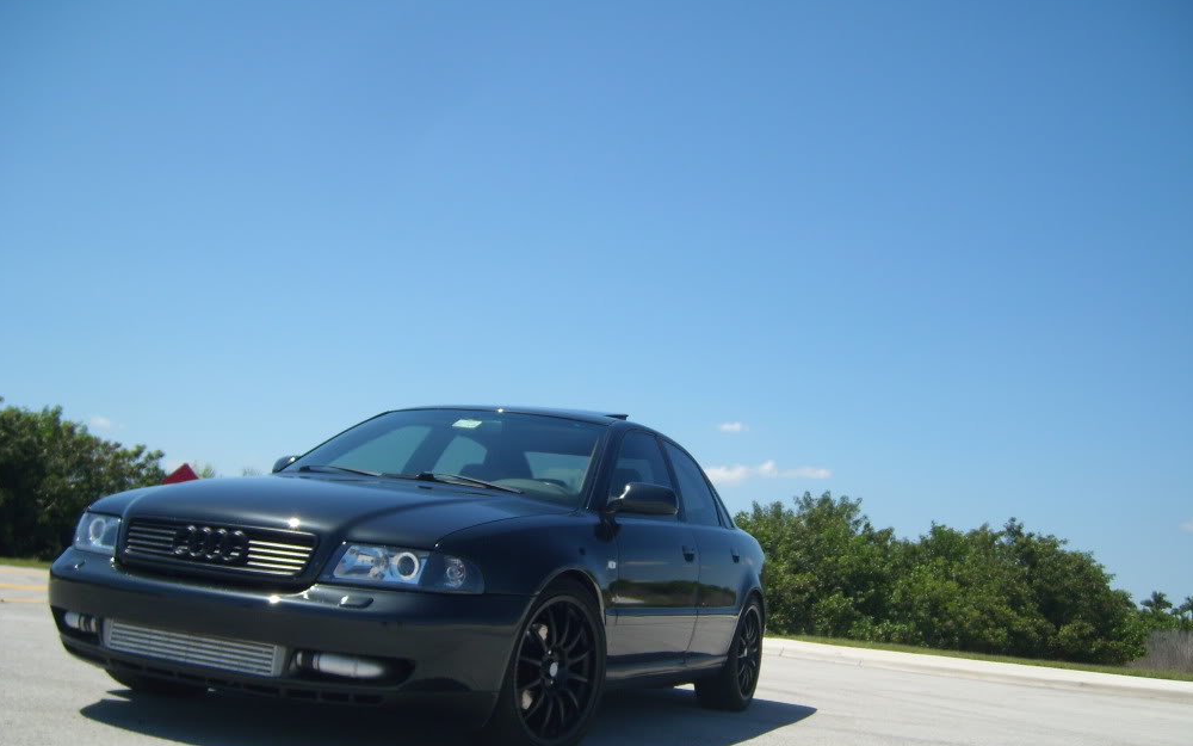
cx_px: 587
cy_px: 431
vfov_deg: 33.5
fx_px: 1235
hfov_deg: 51.5
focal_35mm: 38
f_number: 7.1
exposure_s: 1/323
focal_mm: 5.8
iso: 50
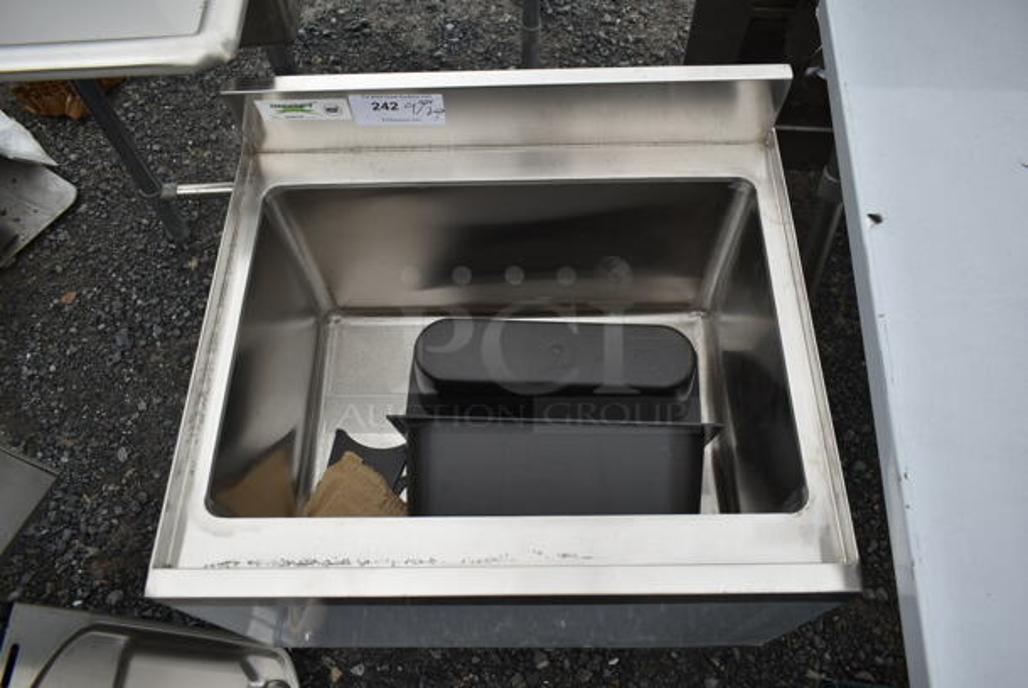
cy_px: 344
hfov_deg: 67.3
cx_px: 514
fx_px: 772
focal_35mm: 27
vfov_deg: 48.0
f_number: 5
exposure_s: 1/100
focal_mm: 18
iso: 100
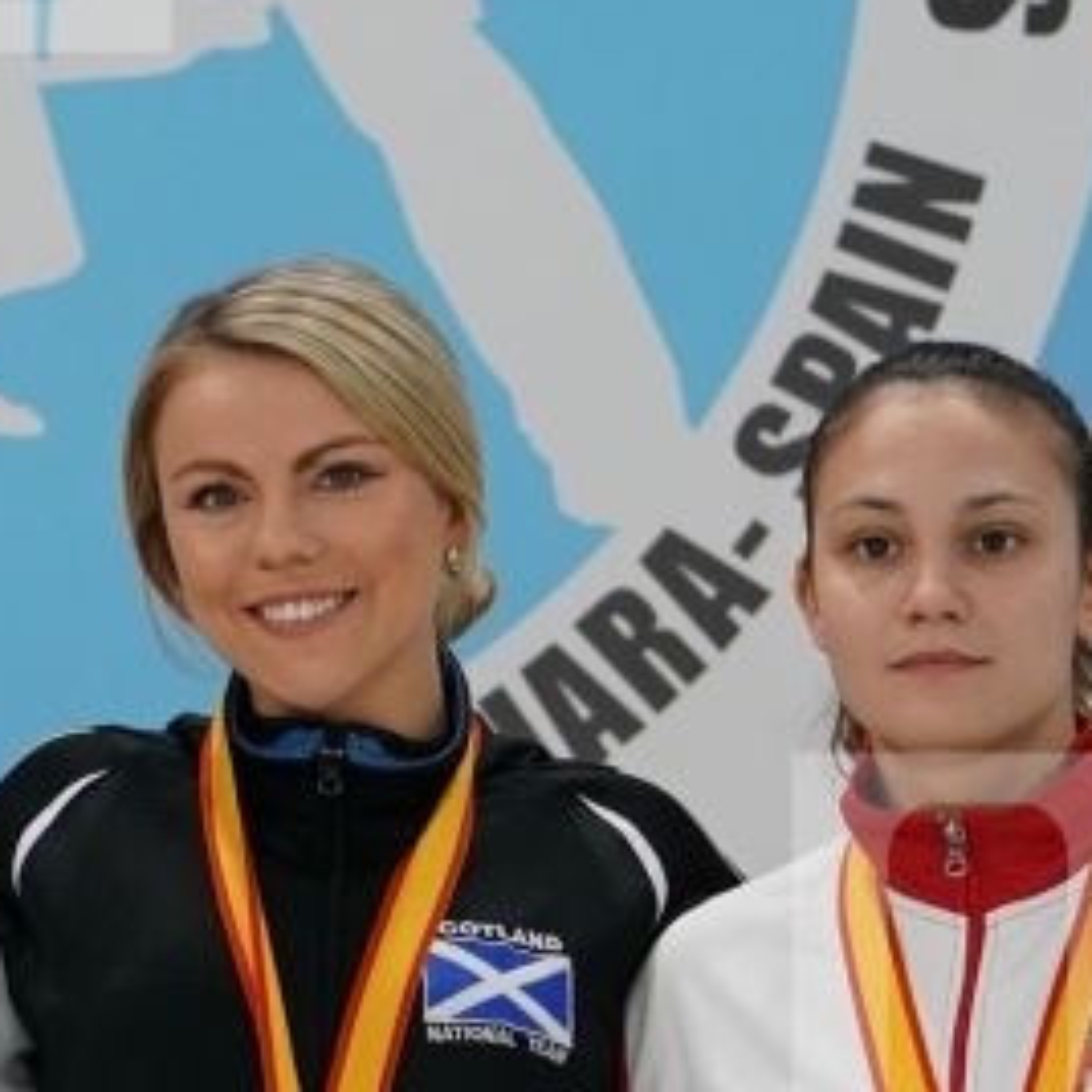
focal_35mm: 400
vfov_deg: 4.4
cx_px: -208
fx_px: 14276
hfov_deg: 4.4
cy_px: 1125
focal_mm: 70
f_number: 2.8
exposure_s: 1/250
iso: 800
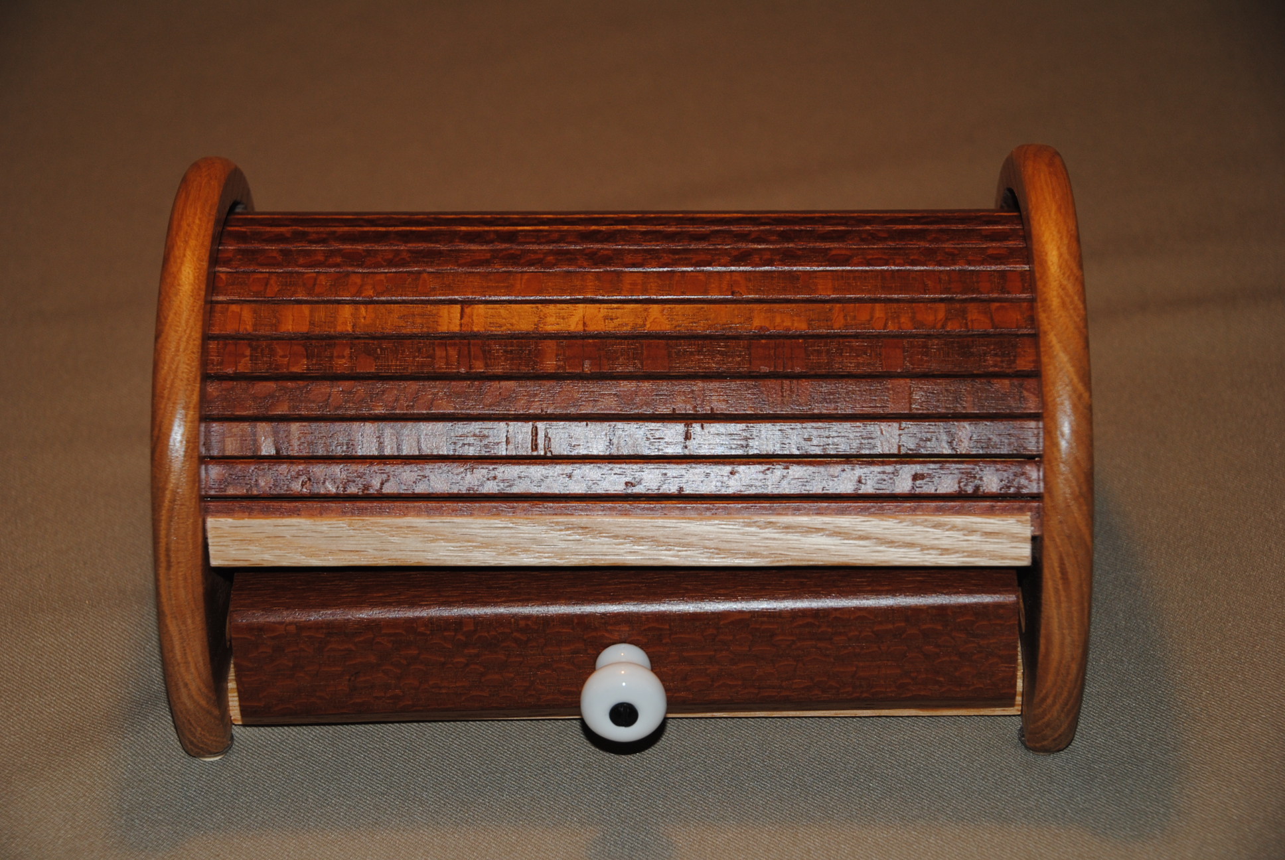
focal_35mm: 98
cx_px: 642
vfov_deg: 14.1
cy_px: 430
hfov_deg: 20.9
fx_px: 3484
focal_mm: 65
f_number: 5
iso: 200
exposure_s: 1/60
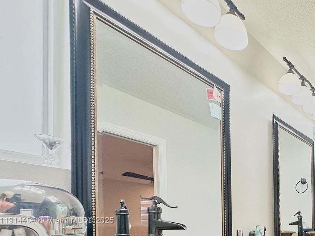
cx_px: 296
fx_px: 246
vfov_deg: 45.5
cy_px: 221
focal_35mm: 27
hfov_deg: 54.7
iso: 80
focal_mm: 2.22
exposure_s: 1/120
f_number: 2.2
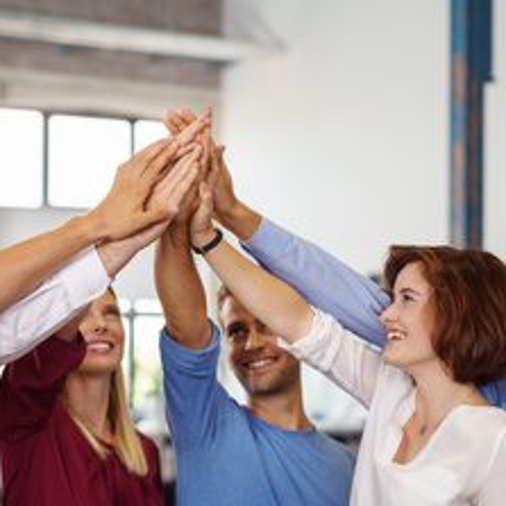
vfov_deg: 19.5
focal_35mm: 89
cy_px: 301
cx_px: 152
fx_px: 1472
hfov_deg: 19.4
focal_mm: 55
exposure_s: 1/160
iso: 100
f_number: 2.2
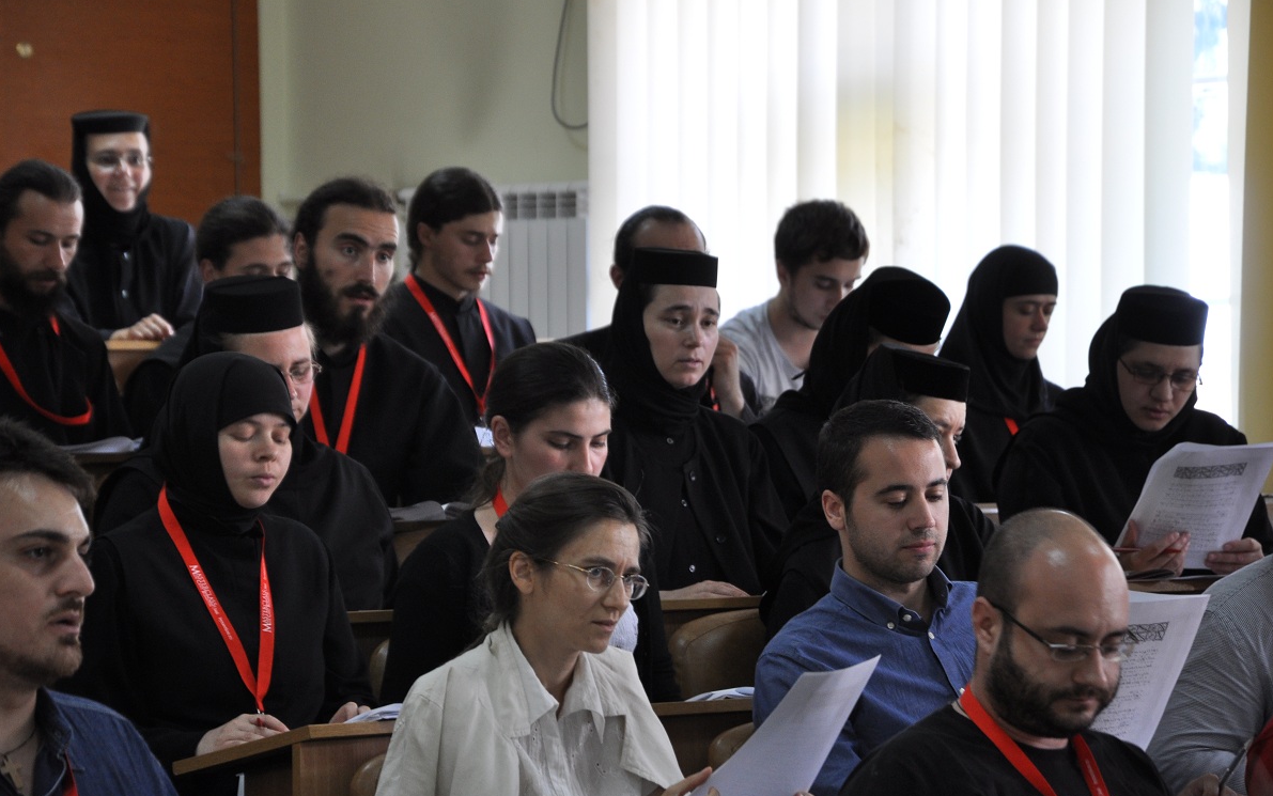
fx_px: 5605
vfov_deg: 8.1
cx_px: 635
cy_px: 382
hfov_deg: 13.0
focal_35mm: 162
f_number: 5.6
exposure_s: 1/20
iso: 640
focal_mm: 105
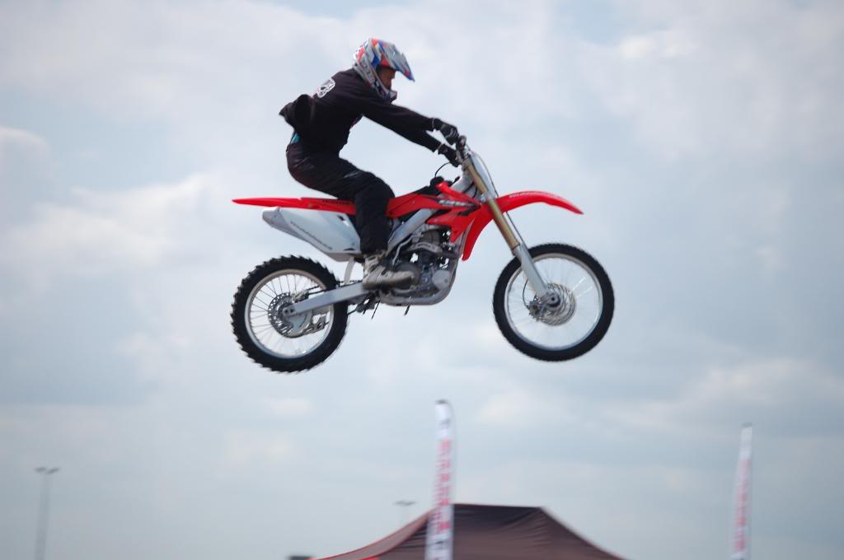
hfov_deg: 9.5
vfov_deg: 6.3
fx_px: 5093
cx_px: 422
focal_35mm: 218
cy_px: 280
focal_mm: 145
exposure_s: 1/250
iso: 200
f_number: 5.6
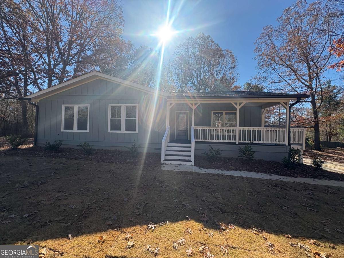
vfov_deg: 85.7
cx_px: 172
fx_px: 139
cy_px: 129
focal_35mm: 14
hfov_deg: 102.1
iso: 64
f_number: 2.2
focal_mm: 2.22
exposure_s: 1/1094
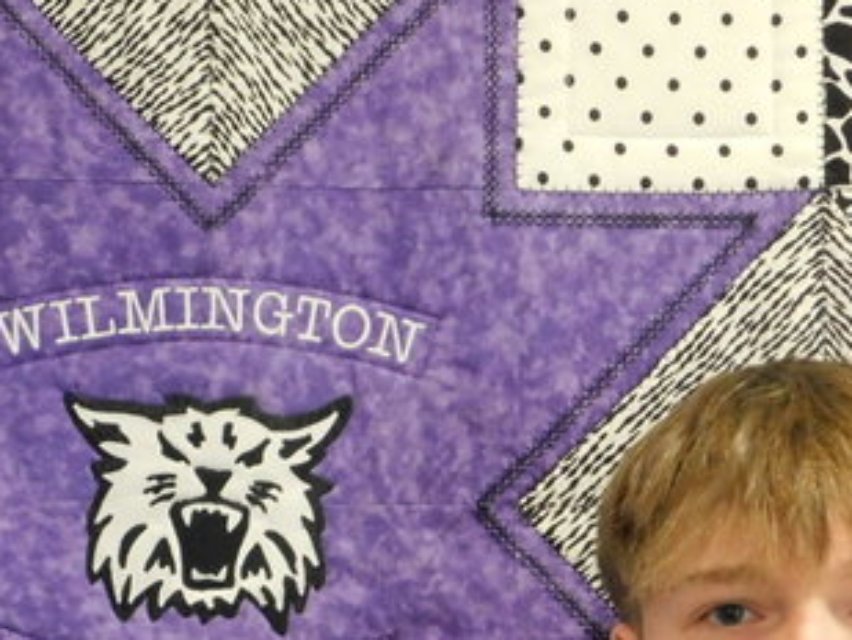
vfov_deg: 8.6
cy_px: 637
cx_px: 152
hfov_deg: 11.5
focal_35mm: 171
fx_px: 4210
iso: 400
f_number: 4.2
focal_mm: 11.7
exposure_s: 1/8
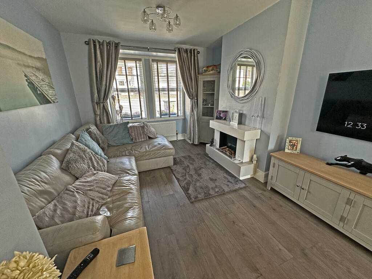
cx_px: 186
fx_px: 150
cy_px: 140
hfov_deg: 102.1
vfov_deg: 85.7
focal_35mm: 14
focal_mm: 2.22
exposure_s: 1/100
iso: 160
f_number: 2.2
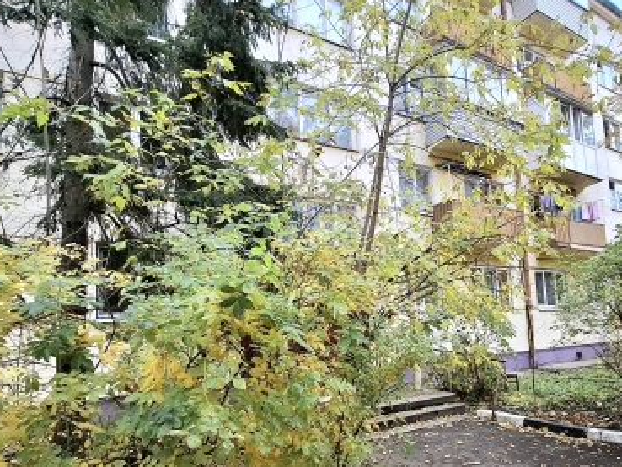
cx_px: 366
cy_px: 302
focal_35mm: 22
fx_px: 395
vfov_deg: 60.0
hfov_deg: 75.7
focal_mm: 1.74
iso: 40
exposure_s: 1/156
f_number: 2.2
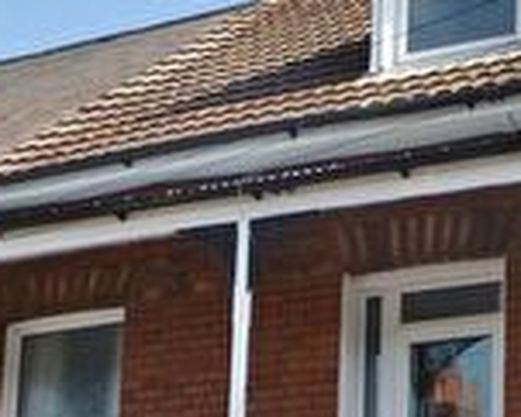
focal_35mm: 117
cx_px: 276
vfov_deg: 13.0
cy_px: 408
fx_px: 1805
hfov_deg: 16.4
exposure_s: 1/250
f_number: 8
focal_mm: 18
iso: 180
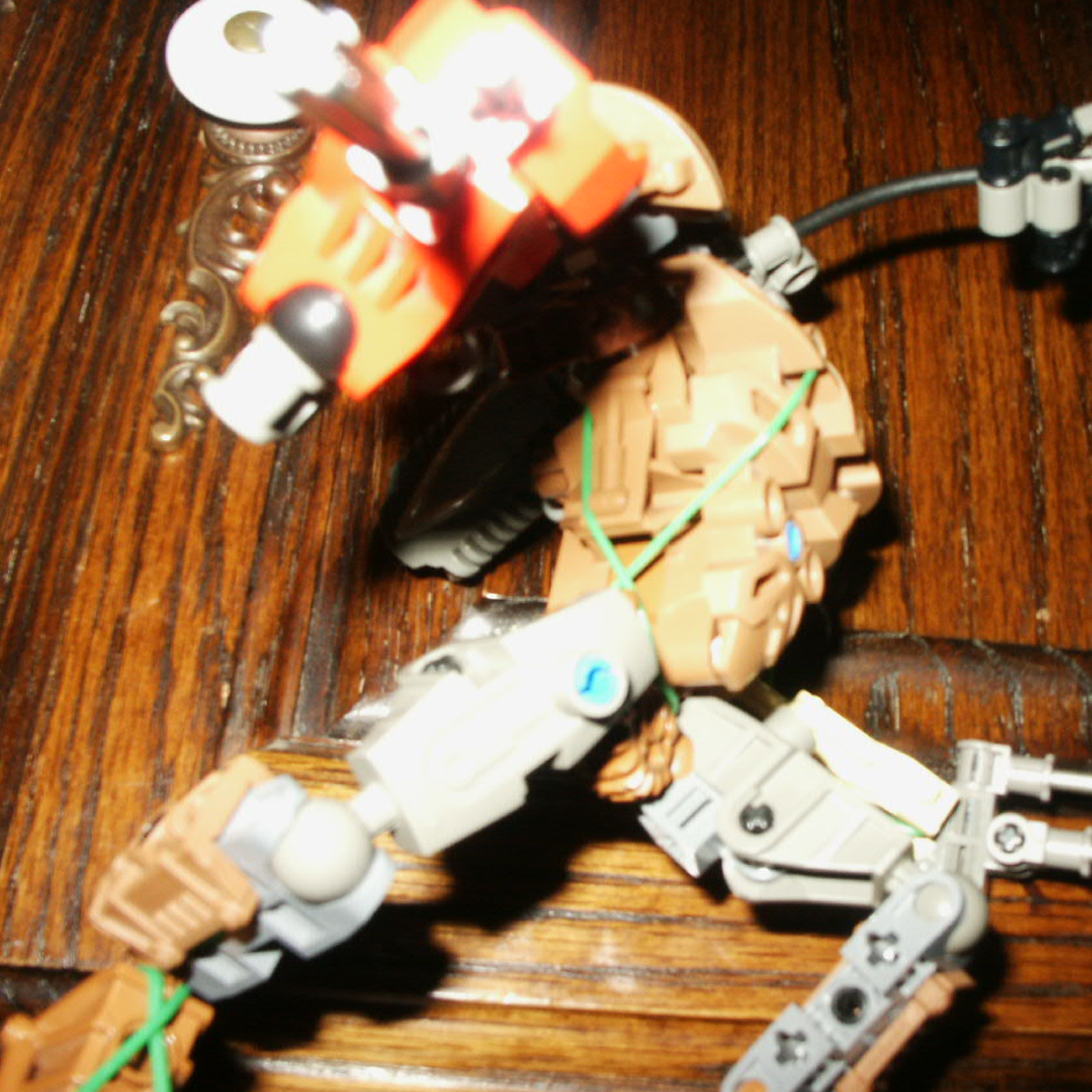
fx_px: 1499
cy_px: 552
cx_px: 716
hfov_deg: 39.6
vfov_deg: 40.0
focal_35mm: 42
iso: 200
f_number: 6.7
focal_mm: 7.18
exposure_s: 1/45
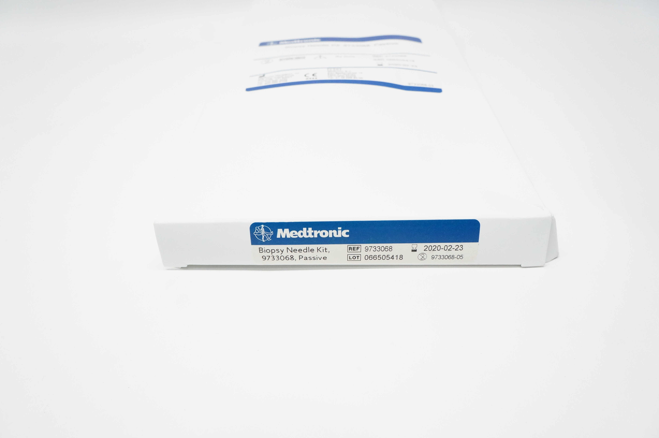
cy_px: 219
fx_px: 494
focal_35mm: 27
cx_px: 330
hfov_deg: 67.4
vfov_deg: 47.8
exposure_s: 1/160
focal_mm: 18
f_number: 6.3
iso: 1600
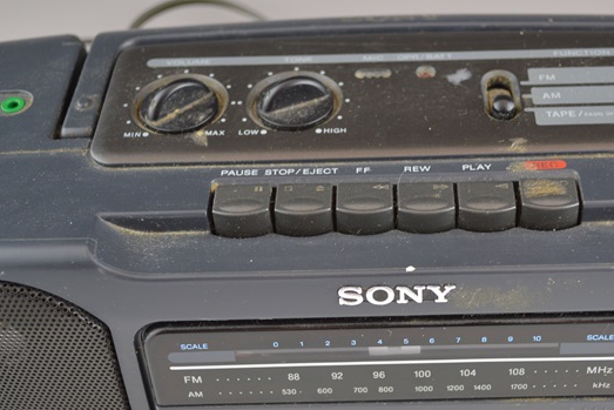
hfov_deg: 32.7
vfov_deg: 22.2
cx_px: 387
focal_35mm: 61
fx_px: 1041
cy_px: 256
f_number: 4.8
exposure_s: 1/15
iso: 400
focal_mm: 32
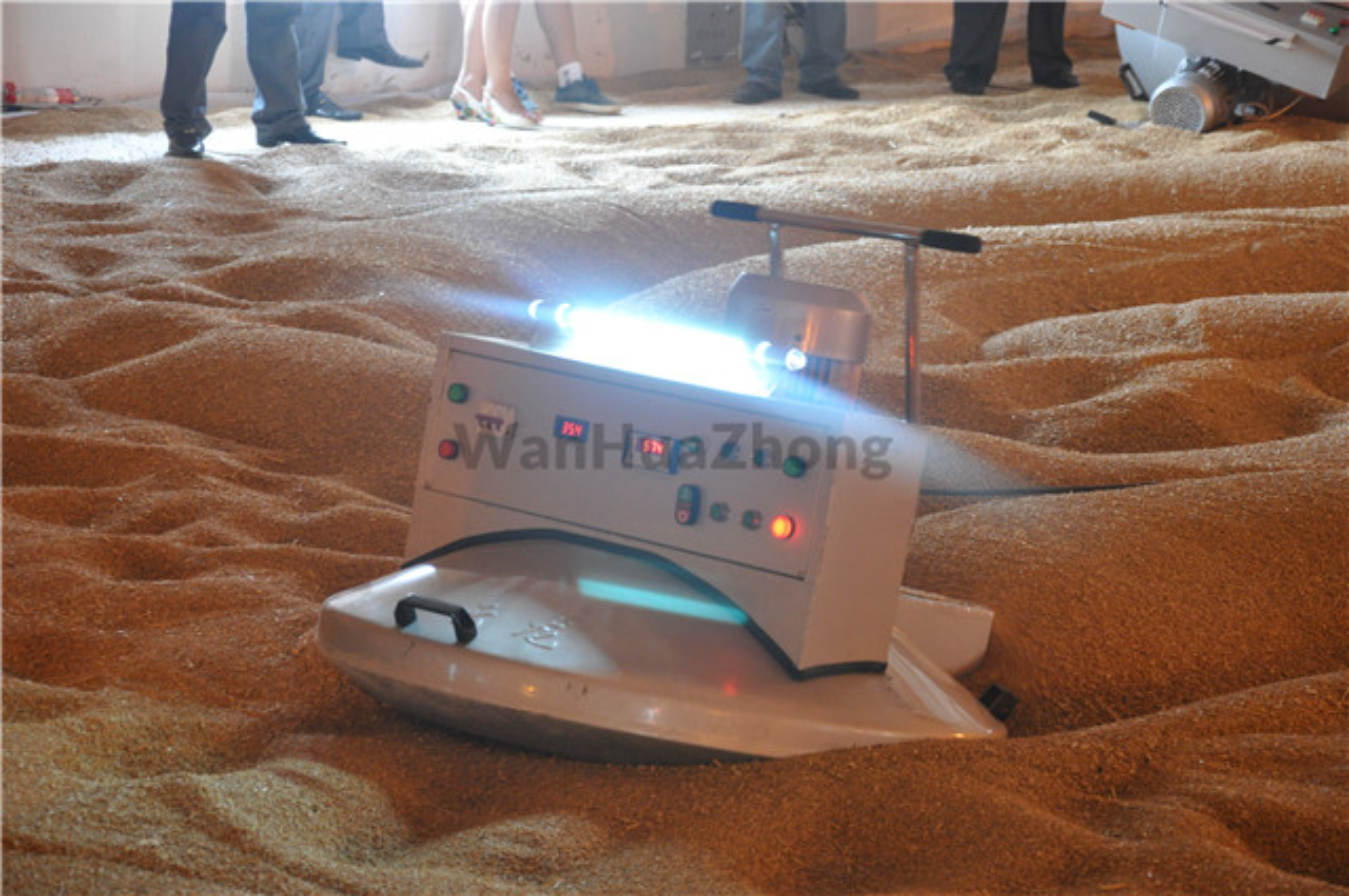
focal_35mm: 105
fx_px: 3930
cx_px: 674
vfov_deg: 13.0
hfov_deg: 19.5
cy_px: 448
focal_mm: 70
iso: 1600
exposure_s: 1/13
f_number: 5.3
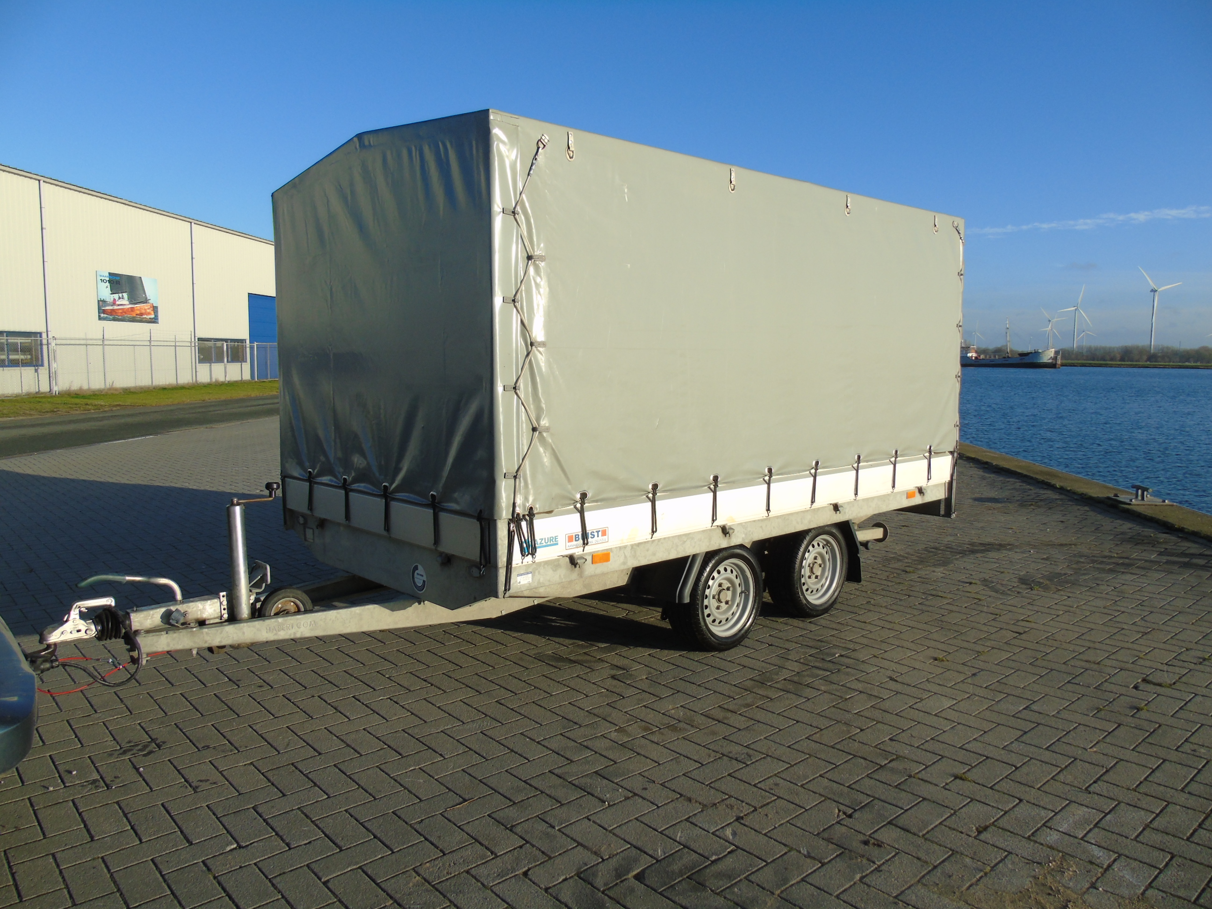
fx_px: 875
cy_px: 454
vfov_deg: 54.9
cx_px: 606
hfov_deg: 69.4
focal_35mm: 25
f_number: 3.4
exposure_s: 1/800
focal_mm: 4.4
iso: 80
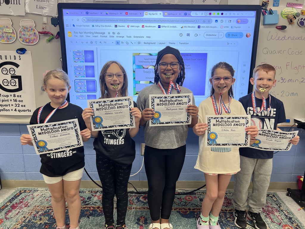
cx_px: 152
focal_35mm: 26
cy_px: 114
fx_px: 229
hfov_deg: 67.3
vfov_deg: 53.1
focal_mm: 5.7
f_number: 1.5
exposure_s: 1/120
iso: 100
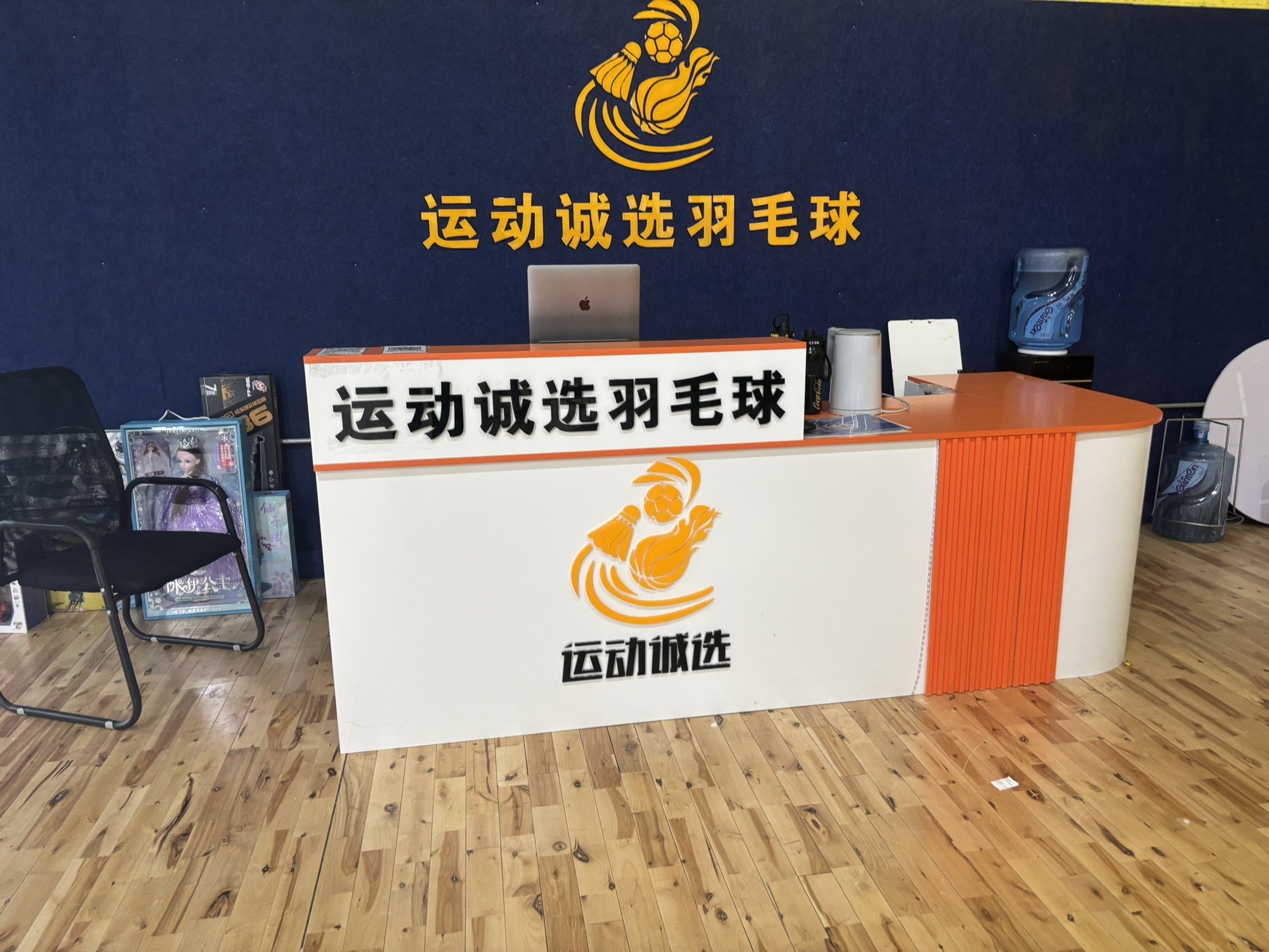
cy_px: 476
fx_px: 953
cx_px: 634
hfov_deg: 67.3
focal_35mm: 26
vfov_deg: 53.1
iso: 125
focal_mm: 5.96
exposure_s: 1/62
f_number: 1.6
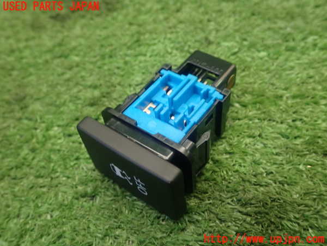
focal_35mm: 36
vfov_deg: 39.7
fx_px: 340
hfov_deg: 51.4
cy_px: 123
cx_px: 164
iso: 250
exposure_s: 1/40
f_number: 2.5
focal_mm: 6.37
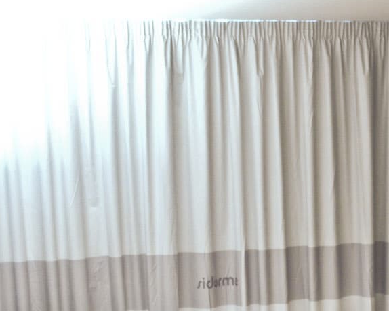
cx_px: 332
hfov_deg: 23.1
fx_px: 932
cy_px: 331
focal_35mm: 81
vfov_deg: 18.3
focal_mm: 17
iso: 400
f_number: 14
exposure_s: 1.6
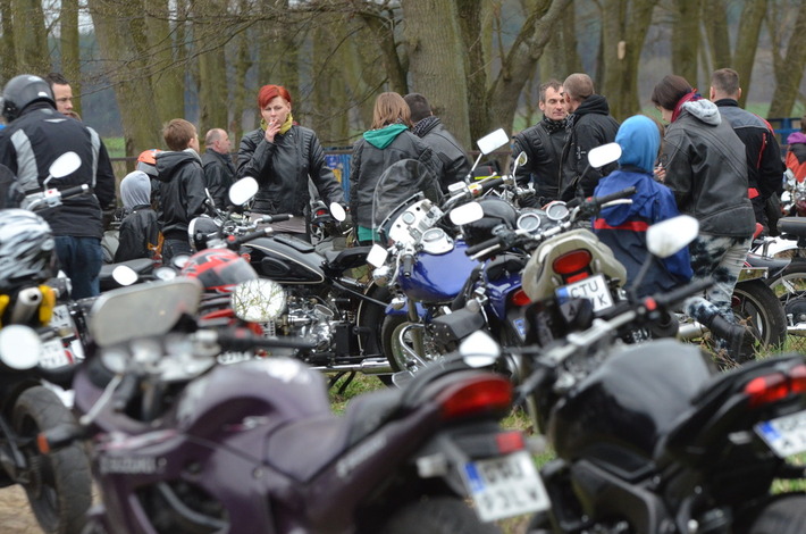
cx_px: 403
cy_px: 267
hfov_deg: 8.6
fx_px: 5361
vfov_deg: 5.7
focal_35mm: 240
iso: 1600
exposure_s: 1/1600
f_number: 5
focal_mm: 160
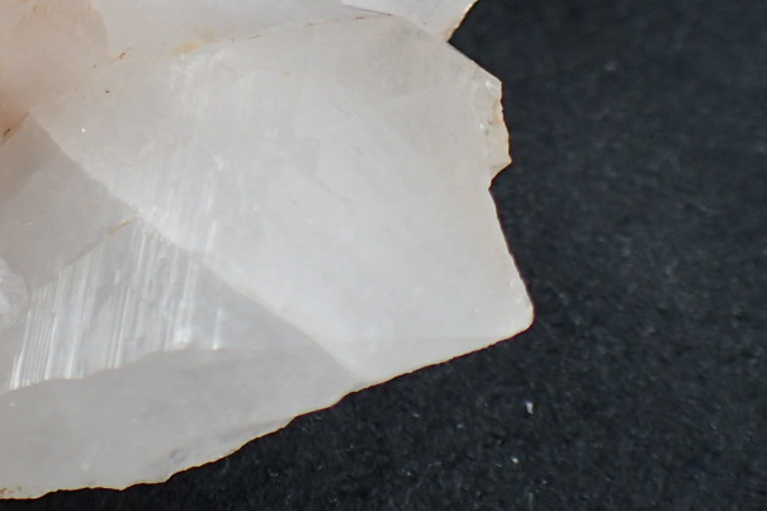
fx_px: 2109
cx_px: 106
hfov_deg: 20.3
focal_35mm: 99
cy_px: -126
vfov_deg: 13.4
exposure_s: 1/250
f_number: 2.3
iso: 100
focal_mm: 5.5
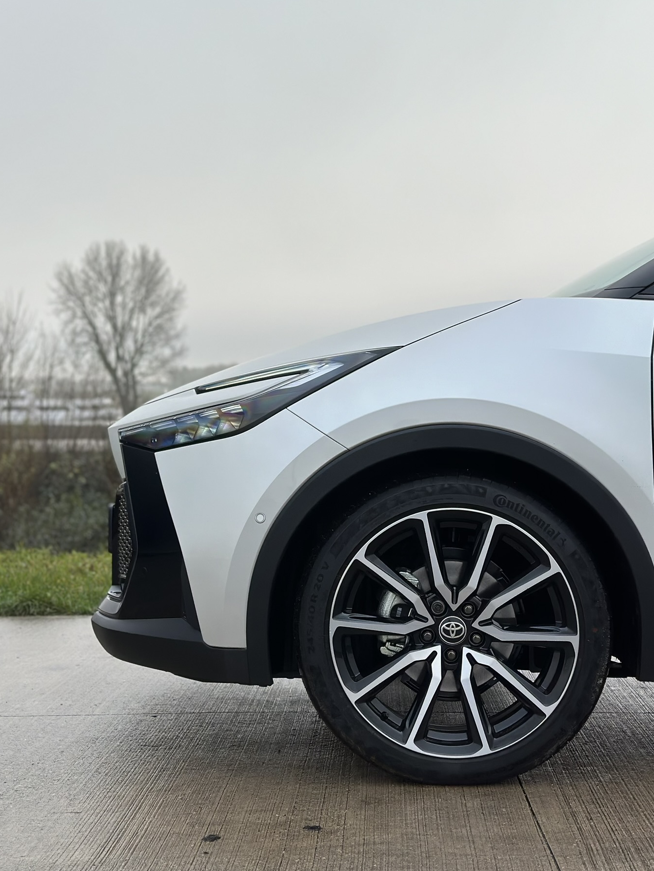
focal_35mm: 55
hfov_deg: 26.6
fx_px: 1385
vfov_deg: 34.9
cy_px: 413
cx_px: 315
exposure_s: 1/568
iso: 80
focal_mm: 6.86
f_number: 1.78
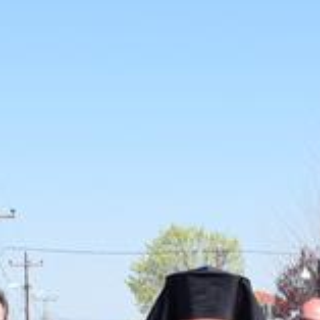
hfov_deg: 11.3
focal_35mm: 153
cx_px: 324
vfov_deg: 10.9
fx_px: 1605
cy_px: 491
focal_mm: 21
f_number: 9
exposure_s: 1/320
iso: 200
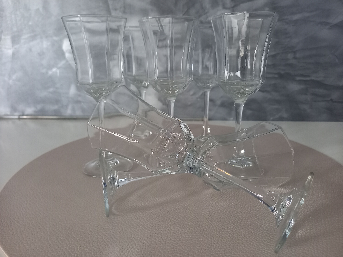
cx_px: 172
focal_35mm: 25
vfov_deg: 54.9
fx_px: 248
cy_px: 128
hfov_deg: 69.4
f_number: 2
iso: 640
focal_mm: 4.6
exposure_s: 1/25
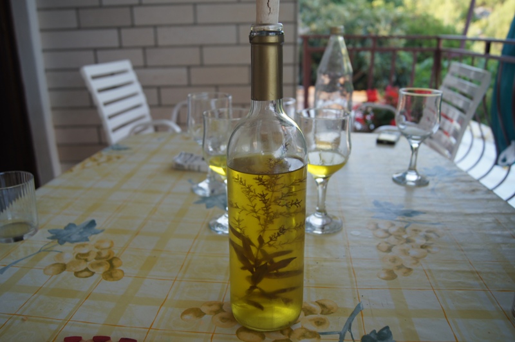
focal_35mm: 30
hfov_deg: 62.0
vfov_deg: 43.5
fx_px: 429
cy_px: 171
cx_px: 258
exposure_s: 1/40
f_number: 4
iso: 100
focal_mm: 20
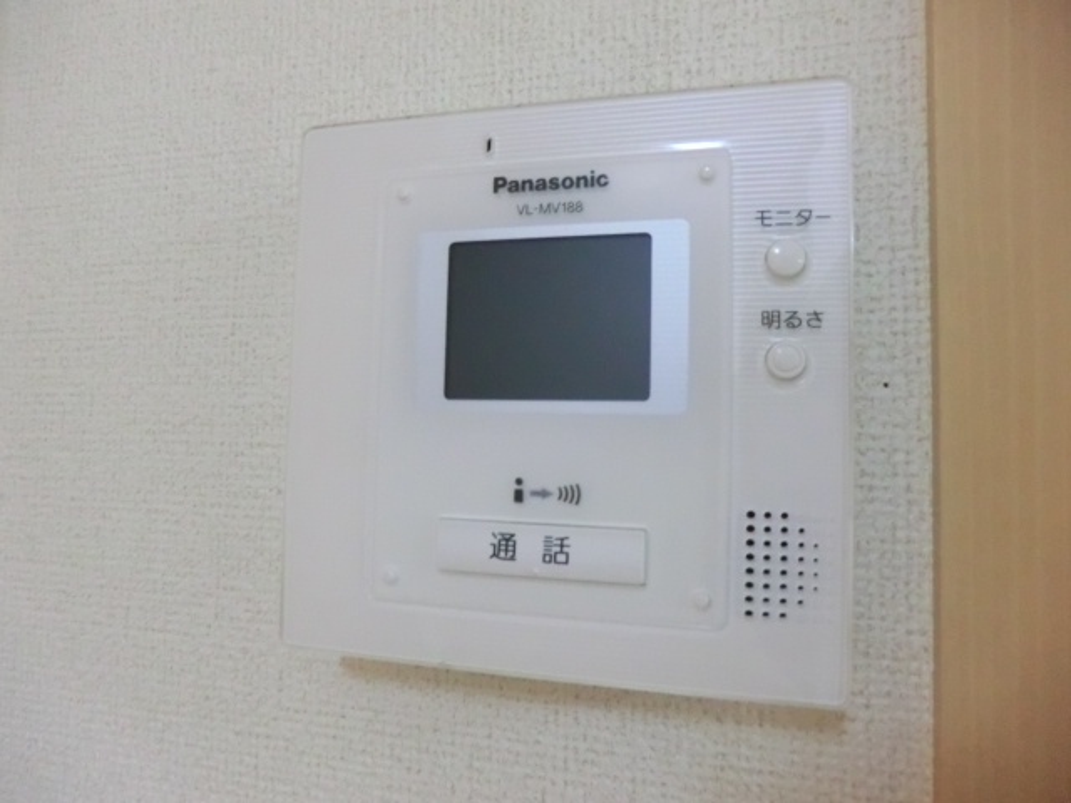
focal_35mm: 24
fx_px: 743
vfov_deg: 56.8
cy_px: 402
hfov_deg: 71.6
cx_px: 536
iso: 800
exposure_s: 1/60
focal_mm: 4.3
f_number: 3.2
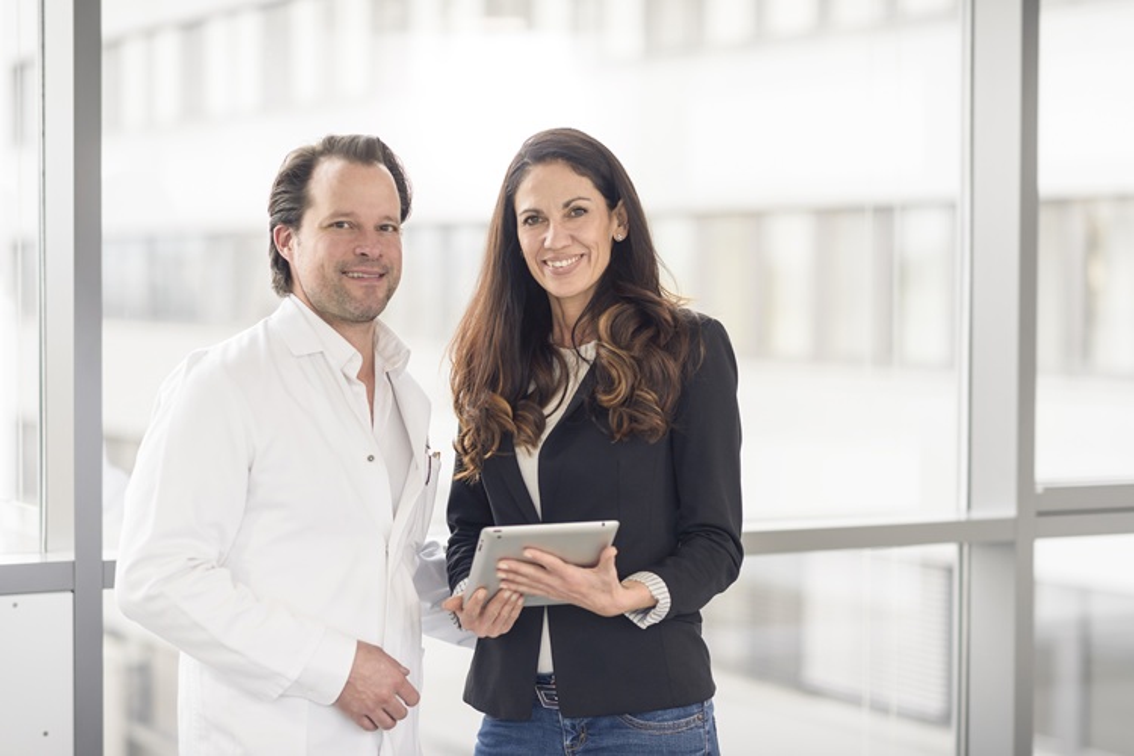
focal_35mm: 85
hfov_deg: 23.9
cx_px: 567
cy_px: 378
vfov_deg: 16.1
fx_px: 2677
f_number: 2
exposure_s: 1/160
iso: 400
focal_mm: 85
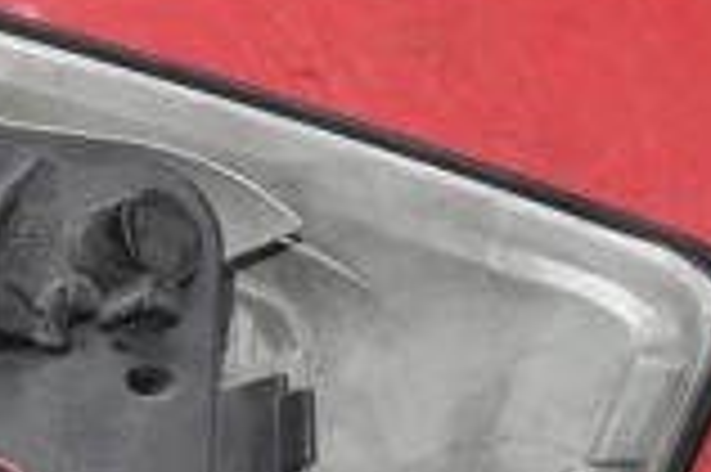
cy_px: 535
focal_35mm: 161
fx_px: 3176
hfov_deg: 12.4
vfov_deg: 8.4
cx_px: -194
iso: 800
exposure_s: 1/60
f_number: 4.2
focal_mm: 34
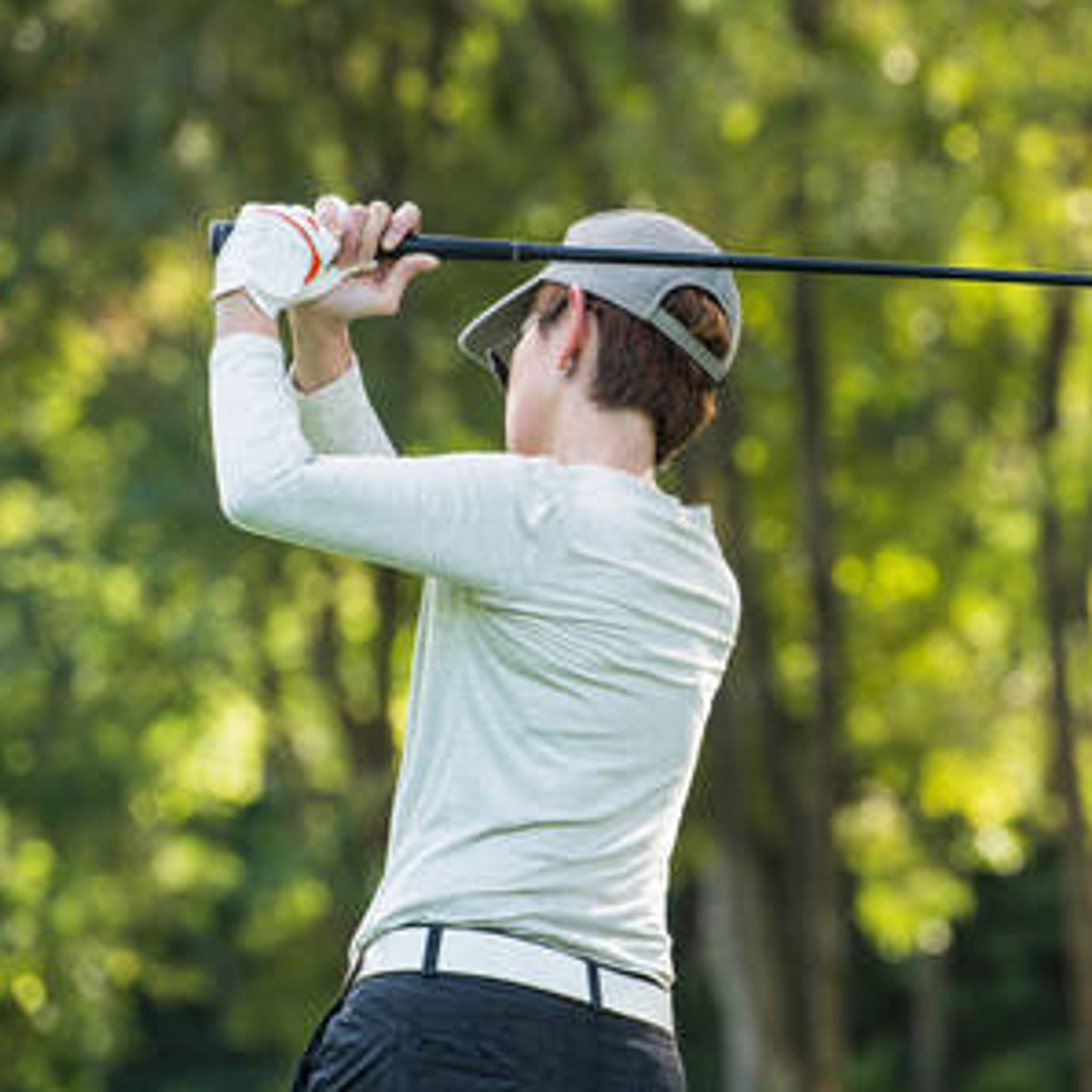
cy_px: 546
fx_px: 9172
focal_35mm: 257
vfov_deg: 6.8
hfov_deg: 6.8
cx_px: 660
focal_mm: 200
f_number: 5.6
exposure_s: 1/100
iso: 200
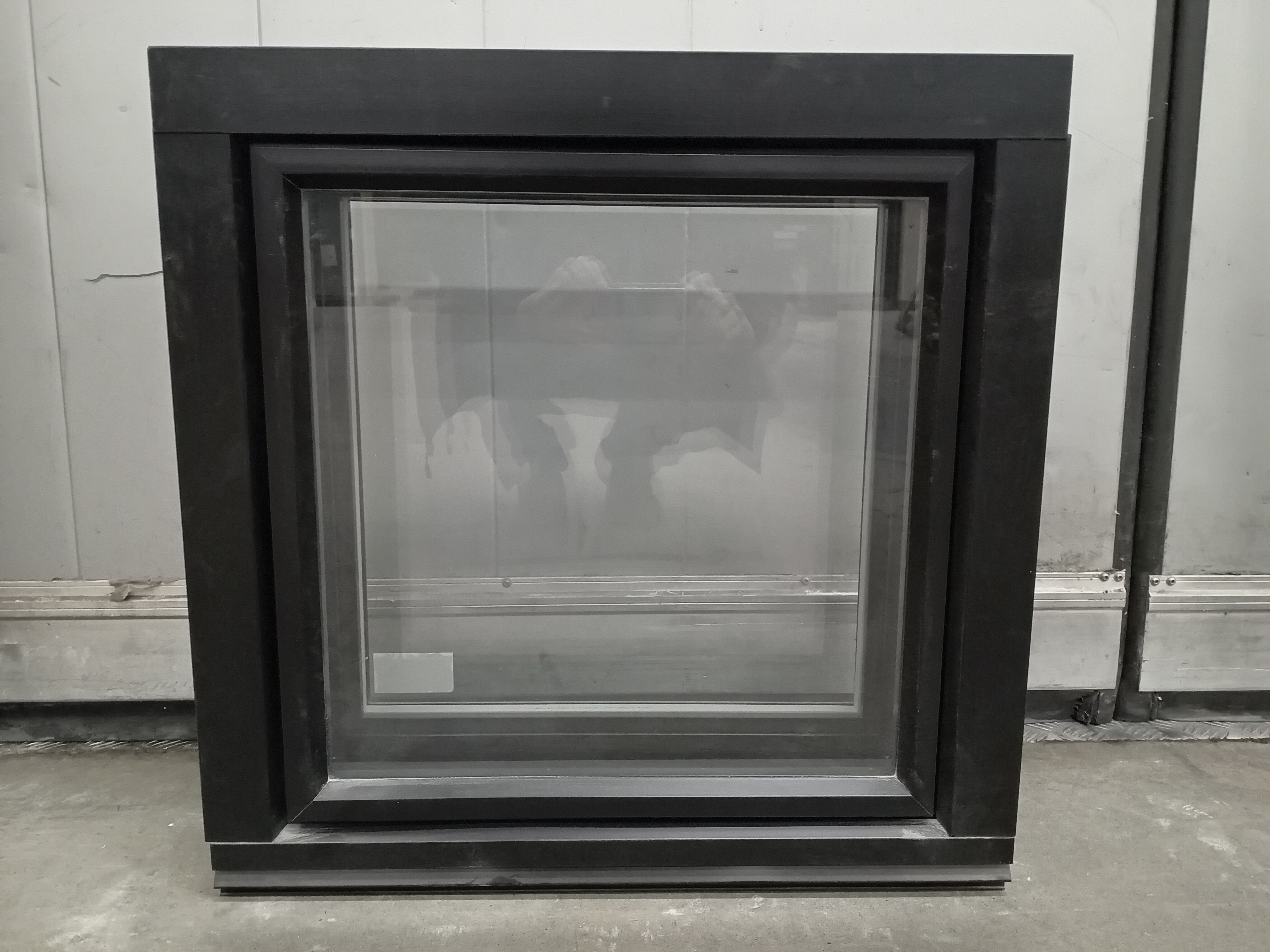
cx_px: 635
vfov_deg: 51.4
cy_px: 476
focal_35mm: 27
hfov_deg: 65.3
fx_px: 991
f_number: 1.8
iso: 2079
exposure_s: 1/16.7
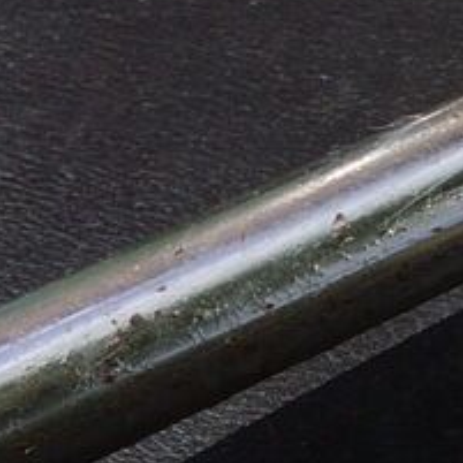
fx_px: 2467
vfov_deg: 10.6
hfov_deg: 9.7
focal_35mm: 163
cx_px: 1057
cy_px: 445
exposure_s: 1/2053
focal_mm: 4.15
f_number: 2.2
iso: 32
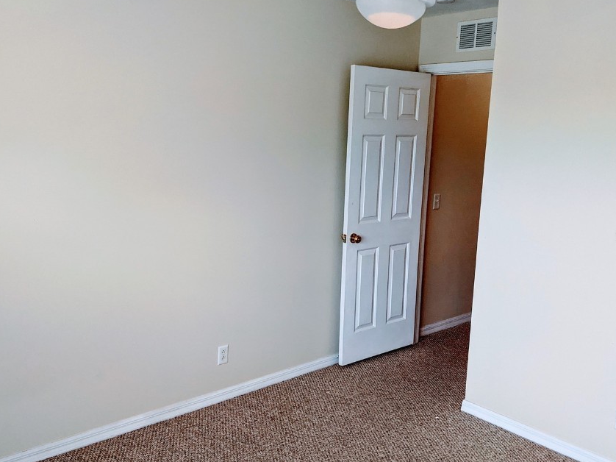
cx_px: 309
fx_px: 587
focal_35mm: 33
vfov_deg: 42.9
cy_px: 236
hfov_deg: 55.4
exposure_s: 1/499
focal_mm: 4.38
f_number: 1.73
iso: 686
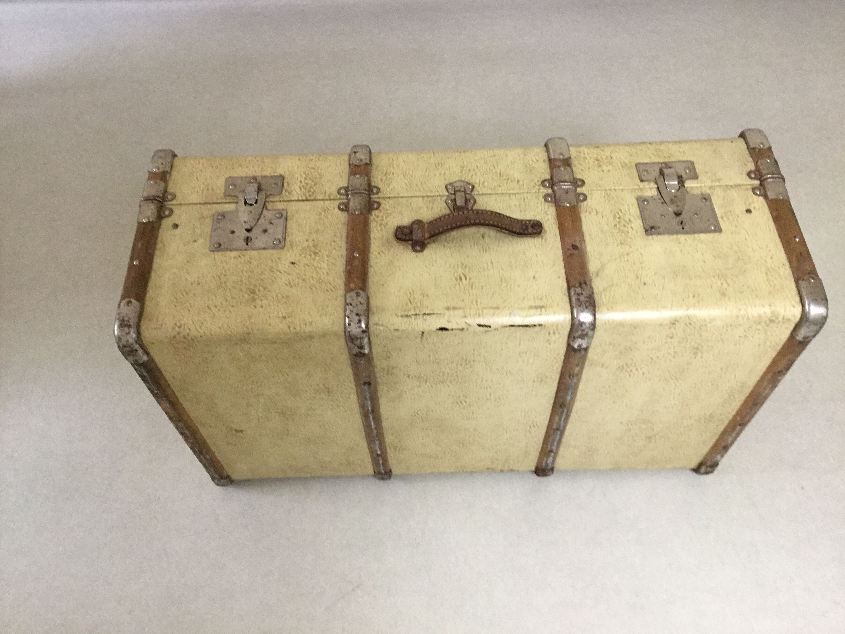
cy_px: 317
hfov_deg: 58.4
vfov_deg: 45.4
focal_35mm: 31
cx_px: 422
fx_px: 757
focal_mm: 3.3
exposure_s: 1/33
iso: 200
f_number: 2.4
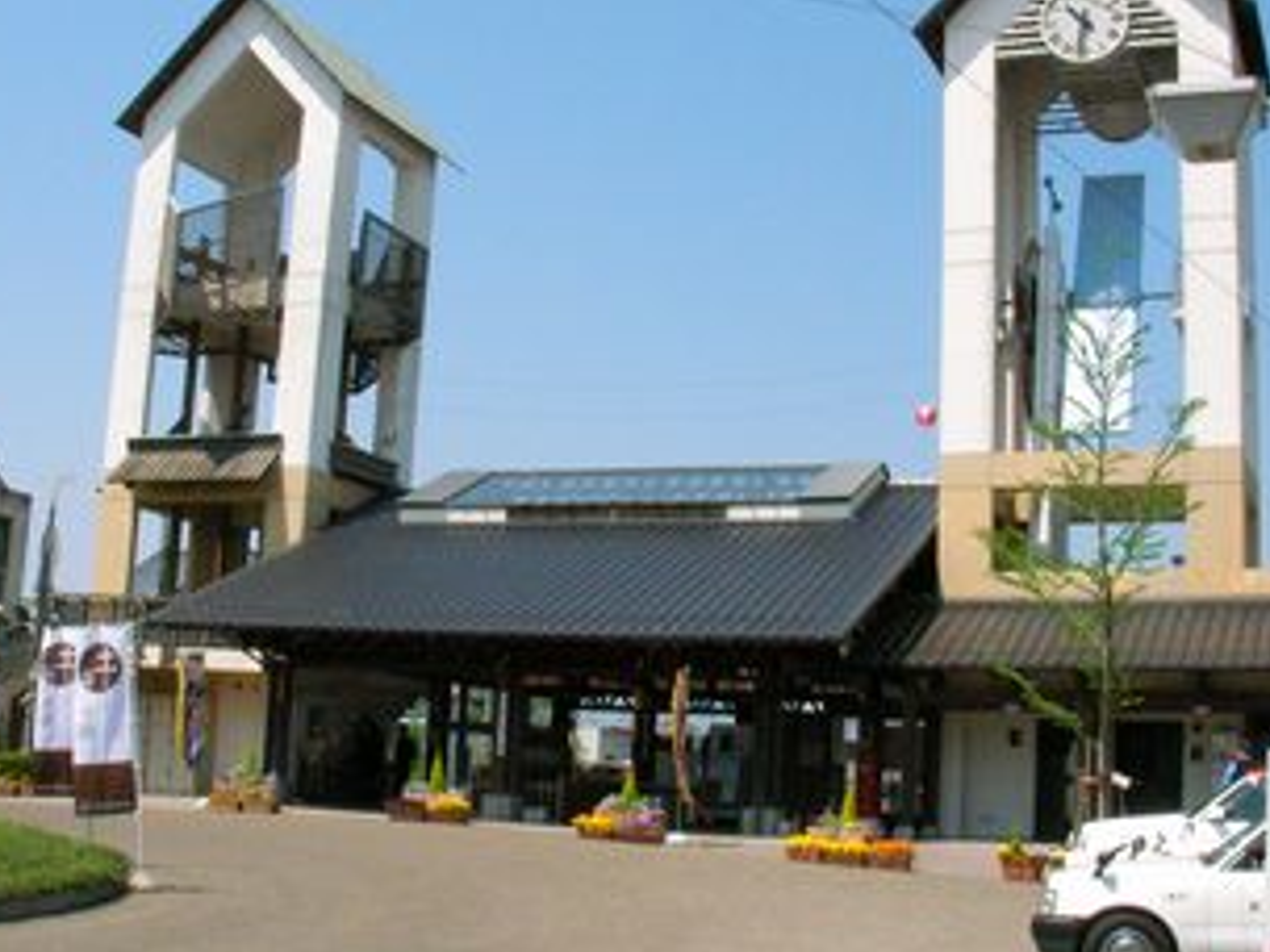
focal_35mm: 54
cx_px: 643
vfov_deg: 27.0
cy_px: 418
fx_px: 1981
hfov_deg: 35.5
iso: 400
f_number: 6.7
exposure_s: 1/740
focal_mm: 6.3
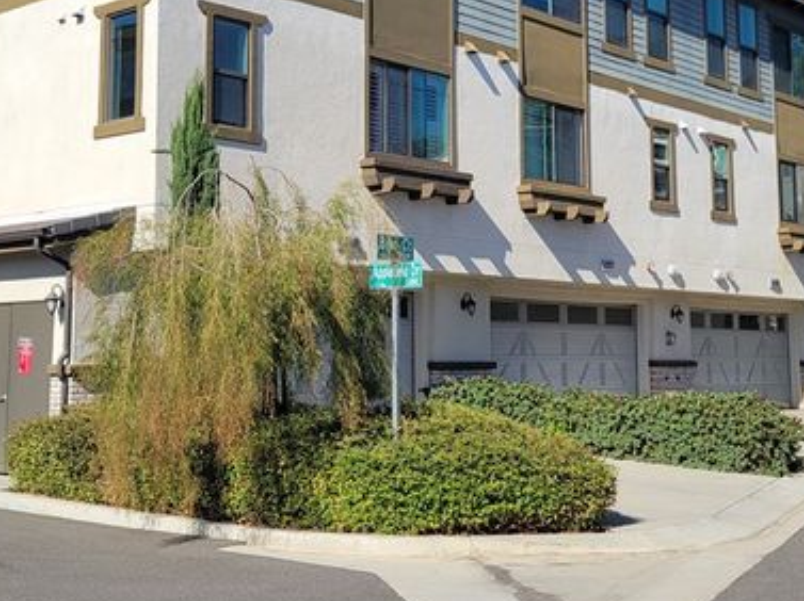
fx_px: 951
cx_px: 369
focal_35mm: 41
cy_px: 184
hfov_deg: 45.8
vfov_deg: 34.6
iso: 40
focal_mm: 5.4
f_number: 1.8
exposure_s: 1/2558
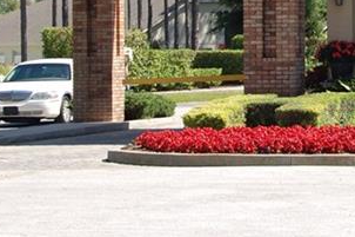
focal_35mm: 193
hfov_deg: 10.5
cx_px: 377
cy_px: -75
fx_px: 1902
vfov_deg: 7.0
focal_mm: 38
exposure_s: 1/320
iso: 200
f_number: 9
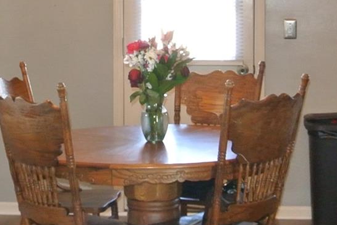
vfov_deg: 12.6
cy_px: 82
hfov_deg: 18.7
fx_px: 1021
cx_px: 168
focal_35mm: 109
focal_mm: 11
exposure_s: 1/60
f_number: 3.5
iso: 720
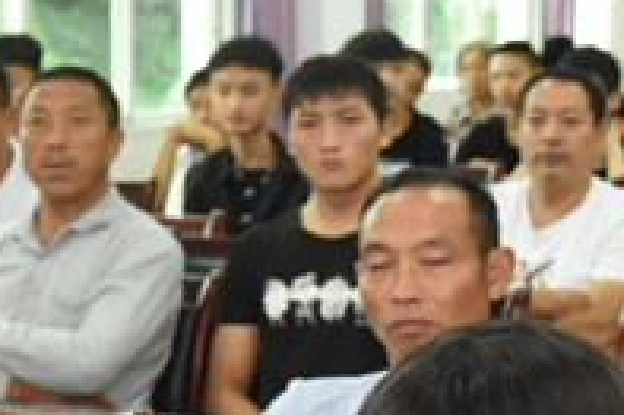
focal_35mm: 130
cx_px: 206
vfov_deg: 10.4
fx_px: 2251
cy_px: 439
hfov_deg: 15.7
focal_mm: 40
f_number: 7.1
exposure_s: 1/125
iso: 4000
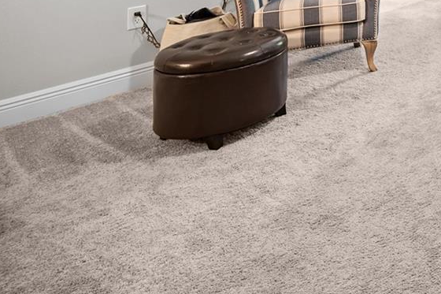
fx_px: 490
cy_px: -95
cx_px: 620
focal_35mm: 40
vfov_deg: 27.4
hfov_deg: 31.6
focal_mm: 14
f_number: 4
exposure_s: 1/1.25
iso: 100
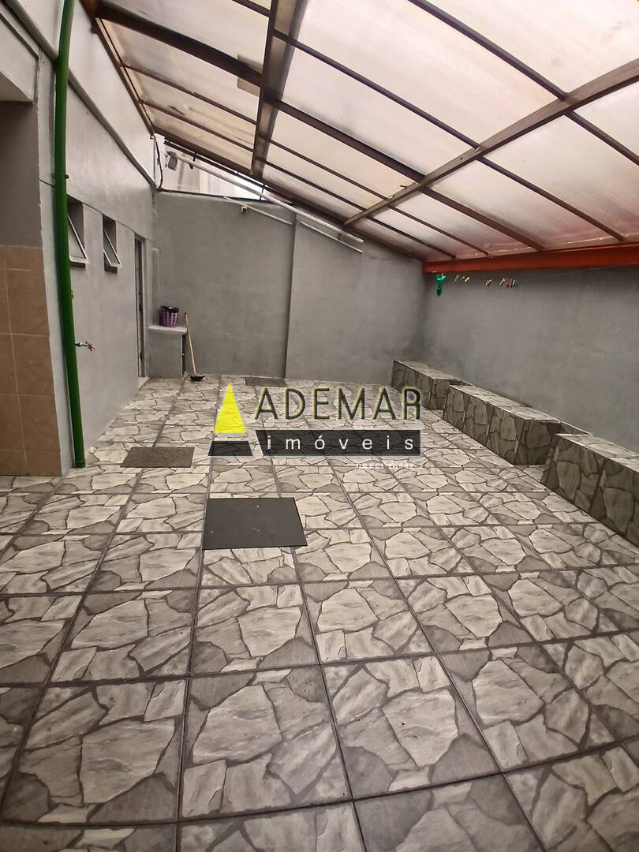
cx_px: 320
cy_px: 426
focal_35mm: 17
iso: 50
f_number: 2.2
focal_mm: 1.4
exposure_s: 1/120
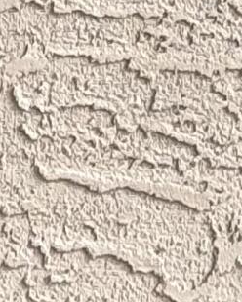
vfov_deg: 4.2
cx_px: -910
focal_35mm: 453
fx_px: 4056
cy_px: -253
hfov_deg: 3.2
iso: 64
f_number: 1.78
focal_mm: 6.76
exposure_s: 1/1242
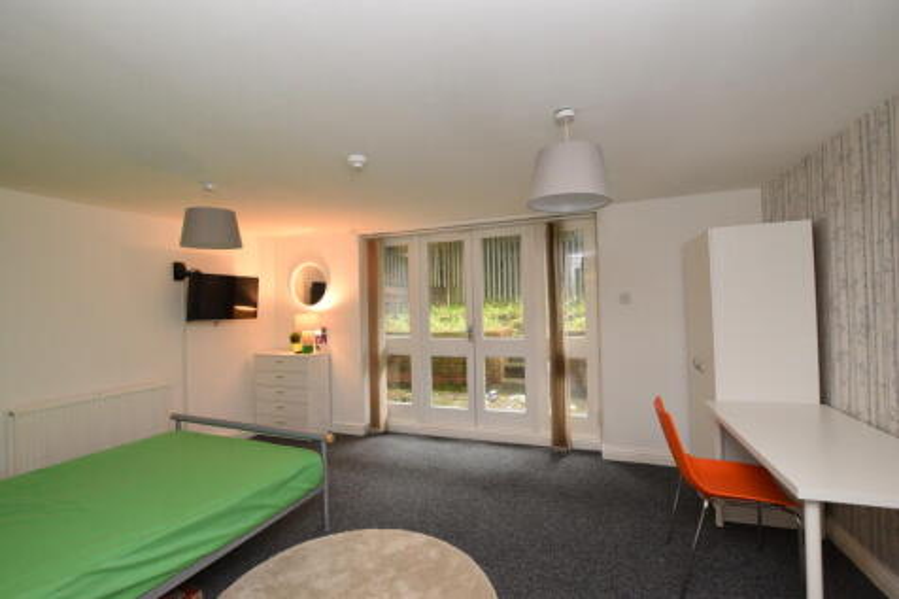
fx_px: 374
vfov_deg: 77.3
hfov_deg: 100.4
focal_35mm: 15
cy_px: 300
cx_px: 450
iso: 1600
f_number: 7.1
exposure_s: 1/50
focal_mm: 10
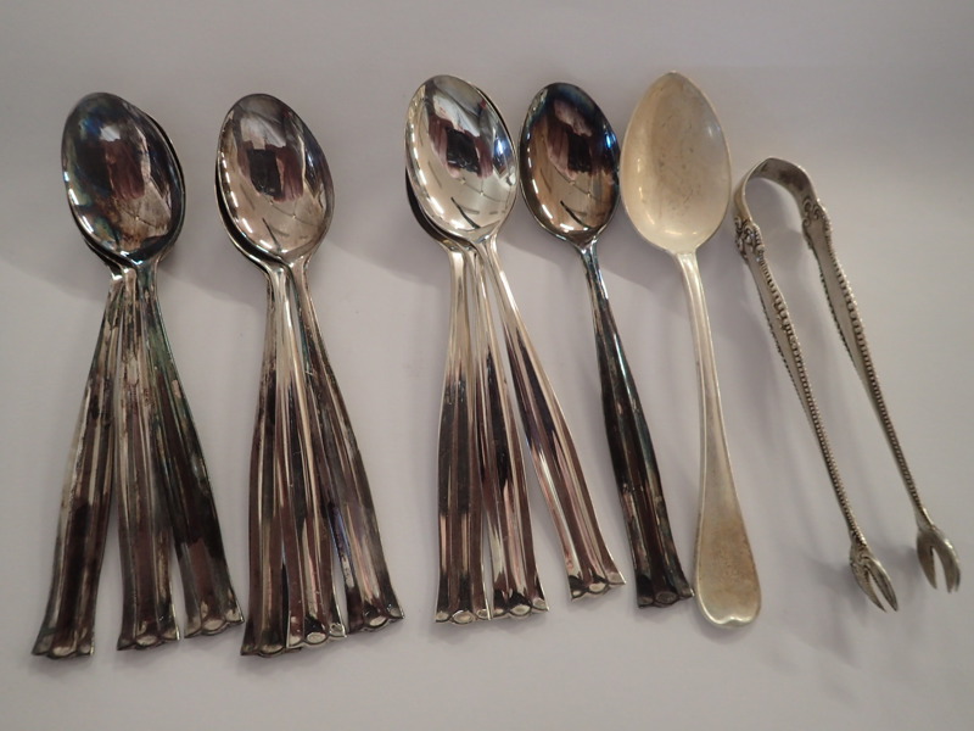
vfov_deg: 54.9
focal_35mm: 25
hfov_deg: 69.4
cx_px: 487
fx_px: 703
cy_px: 366
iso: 200
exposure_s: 1/40
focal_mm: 4.5
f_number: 2
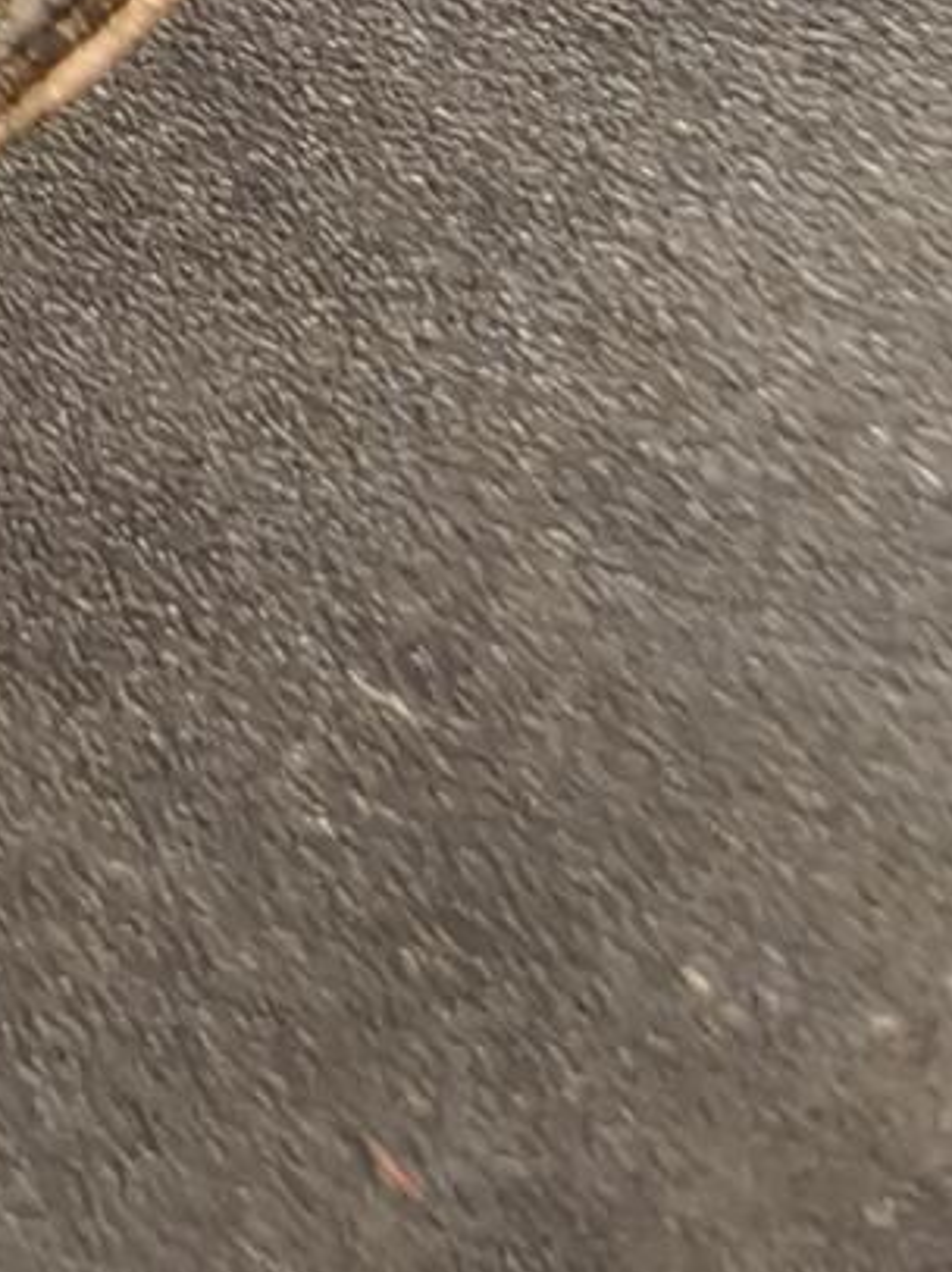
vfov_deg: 17.3
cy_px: -670
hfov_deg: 12.5
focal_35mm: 102
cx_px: -1037
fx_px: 3744
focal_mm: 2.32
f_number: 2
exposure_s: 1/82.2
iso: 250
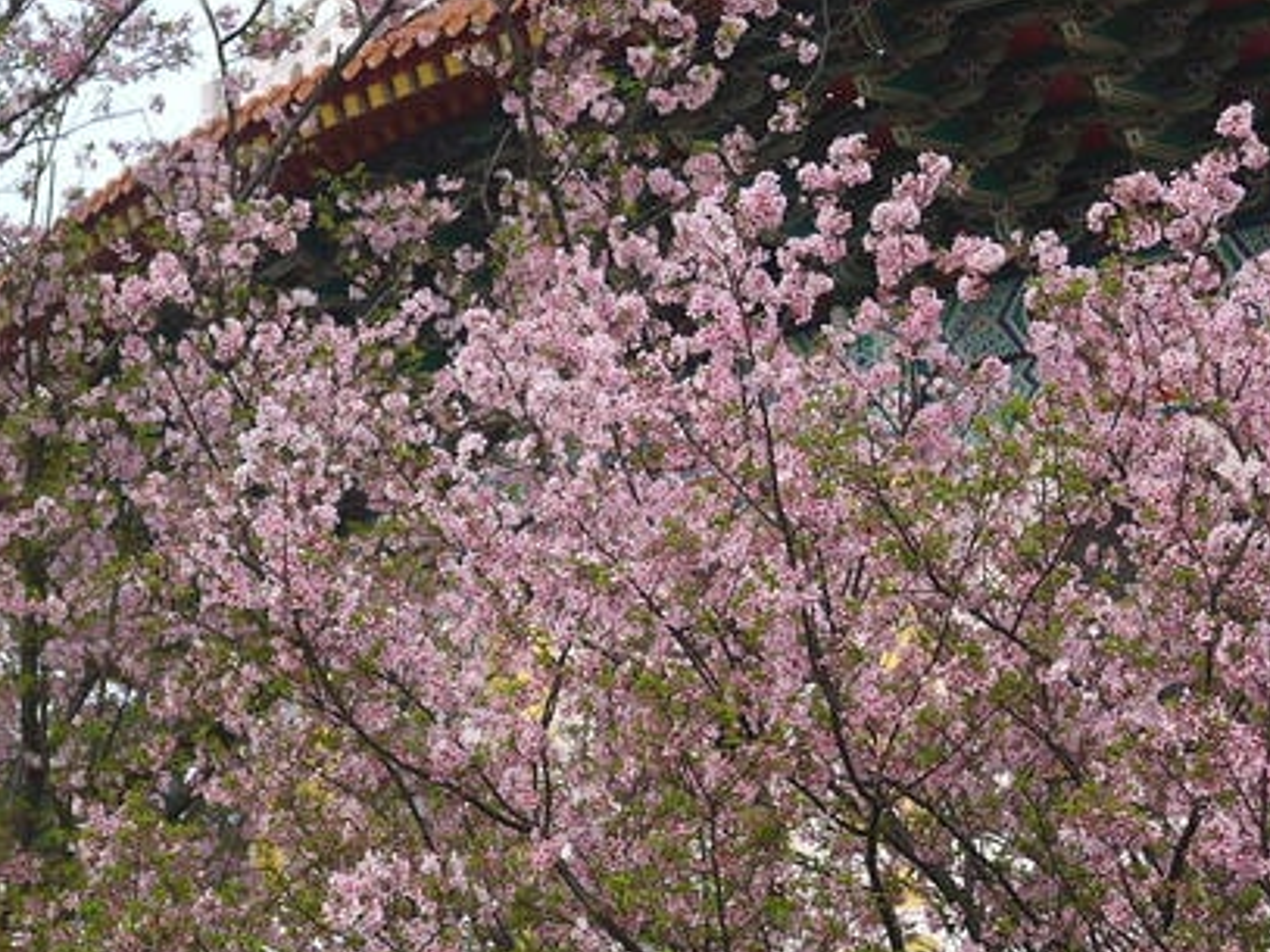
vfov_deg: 12.5
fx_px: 4328
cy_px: 740
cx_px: 340
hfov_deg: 16.6
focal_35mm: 118
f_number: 1.7
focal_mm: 20
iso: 160
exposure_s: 1/2500
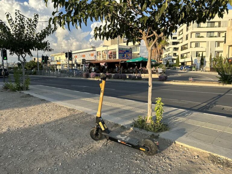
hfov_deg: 71.6
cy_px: 87
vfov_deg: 56.8
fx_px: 161
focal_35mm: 24
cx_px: 116
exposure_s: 1/2028
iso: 80
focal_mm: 6.86
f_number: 1.78
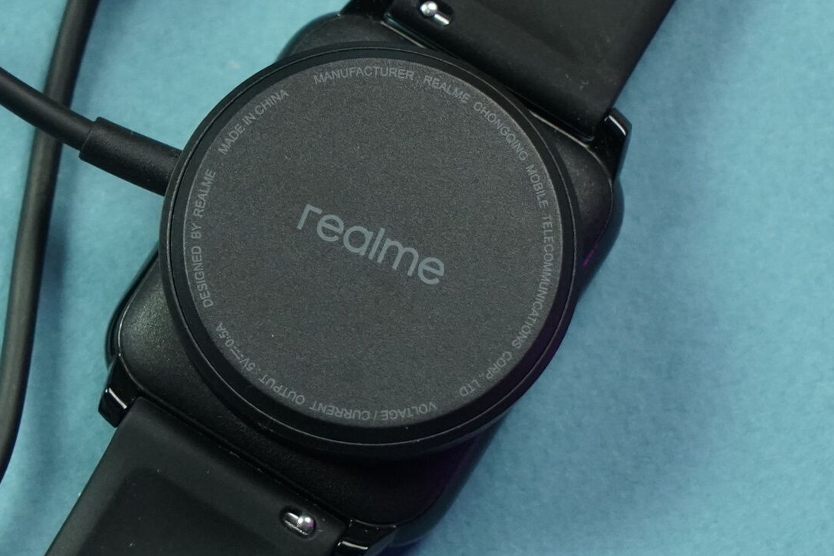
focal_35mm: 123
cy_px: 242
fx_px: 2848
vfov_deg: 11.1
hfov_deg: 16.7
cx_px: 382
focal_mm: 70
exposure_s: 1/160
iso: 5000
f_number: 8
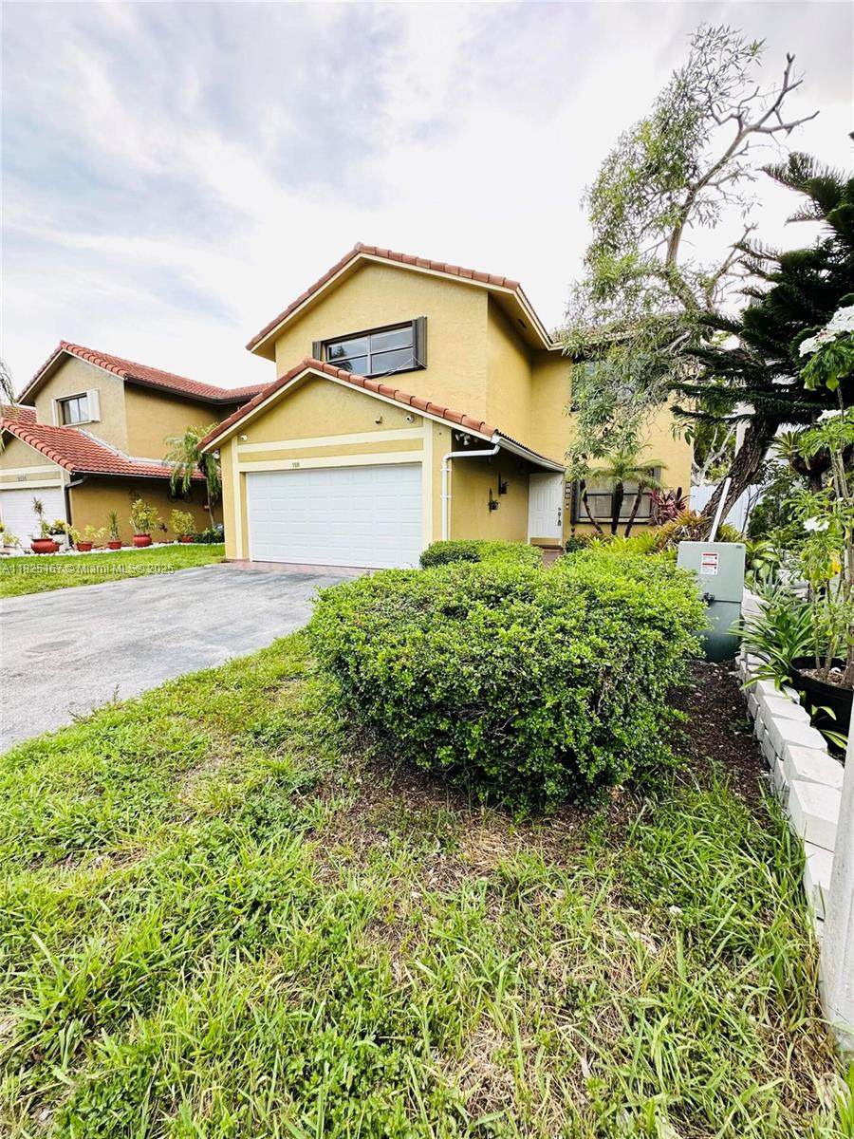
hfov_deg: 85.7
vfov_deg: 102.1
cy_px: 570
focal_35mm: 14
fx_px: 461
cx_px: 427
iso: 64
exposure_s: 1/99
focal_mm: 2.22
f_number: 2.2
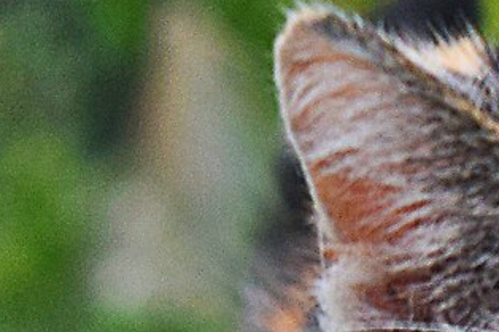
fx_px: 8739
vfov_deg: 2.1
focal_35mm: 631
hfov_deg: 3.3
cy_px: 1160
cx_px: 461
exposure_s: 1/200
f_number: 7.1
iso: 400
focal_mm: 55
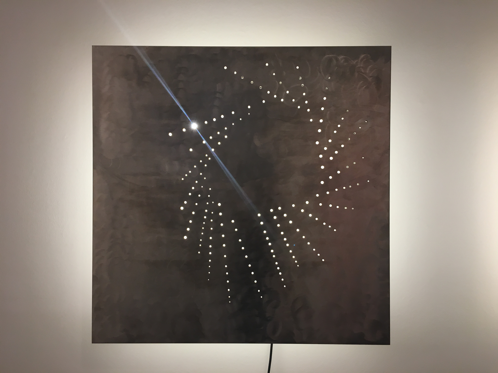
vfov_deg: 48.2
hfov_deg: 61.7
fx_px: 417
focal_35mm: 29
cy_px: 186
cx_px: 249
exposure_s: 1/33
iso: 40
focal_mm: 4.15
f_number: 2.2
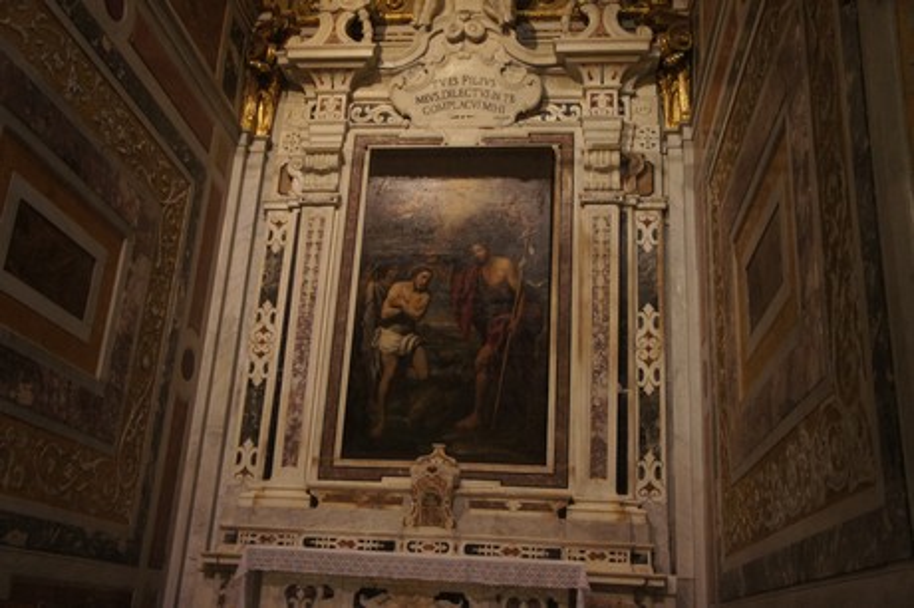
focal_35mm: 34
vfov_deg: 38.3
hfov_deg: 55.1
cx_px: 457
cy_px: 304
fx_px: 875
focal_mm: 23
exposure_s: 1/50
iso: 1600
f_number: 4
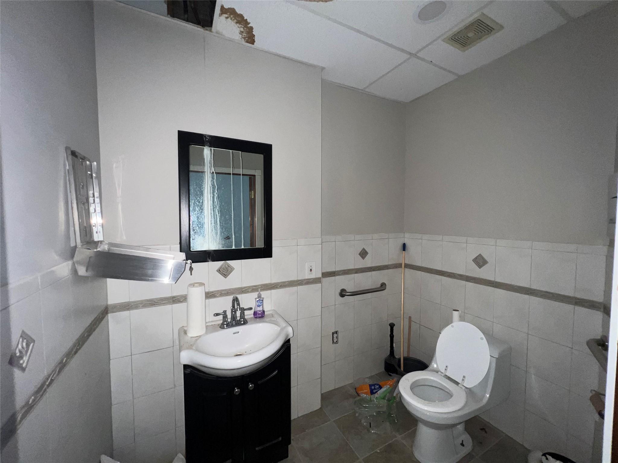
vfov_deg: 89.9
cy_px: 232
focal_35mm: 13
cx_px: 309
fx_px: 232
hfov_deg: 106.2
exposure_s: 1/30
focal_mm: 1.57
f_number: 1.8
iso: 100
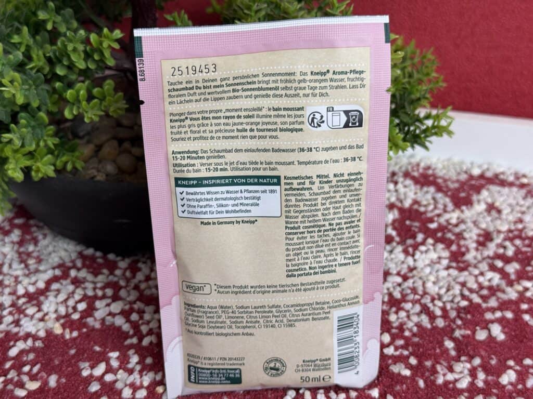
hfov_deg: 39.7
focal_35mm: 48
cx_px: 266
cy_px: 200
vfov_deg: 30.3
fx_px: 739
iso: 80
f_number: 1.78
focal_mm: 6.76
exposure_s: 1/100
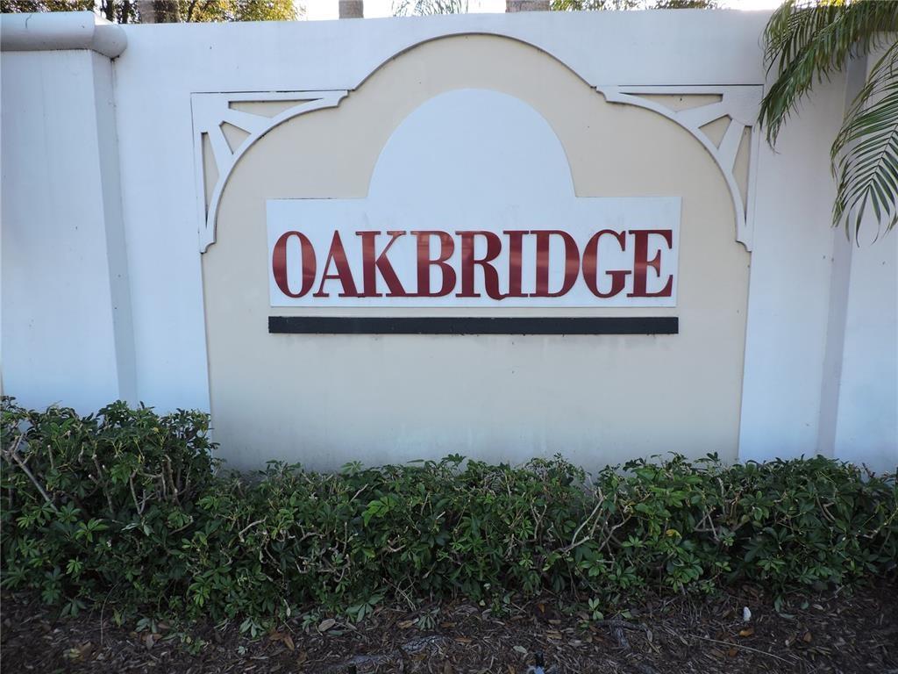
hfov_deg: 71.6
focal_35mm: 24
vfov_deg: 56.8
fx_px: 623
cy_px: 337
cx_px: 449
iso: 100
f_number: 3
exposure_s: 1/160
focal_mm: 4.3
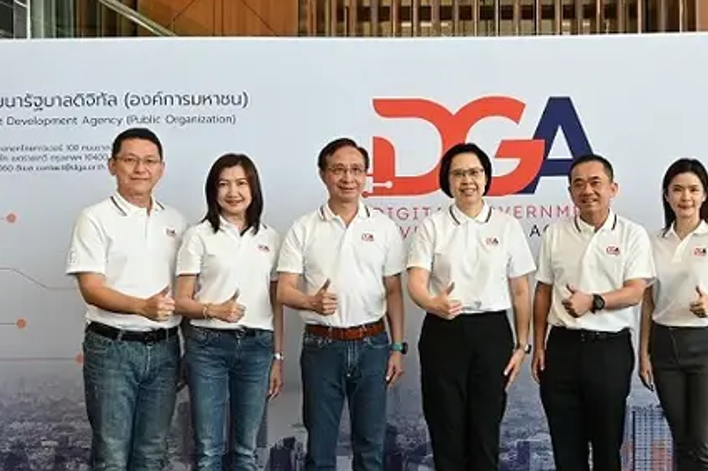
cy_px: 222
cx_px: 478
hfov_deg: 43.8
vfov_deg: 30.5
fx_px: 865
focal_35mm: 44
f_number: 4
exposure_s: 1/100
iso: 400
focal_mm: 16.5
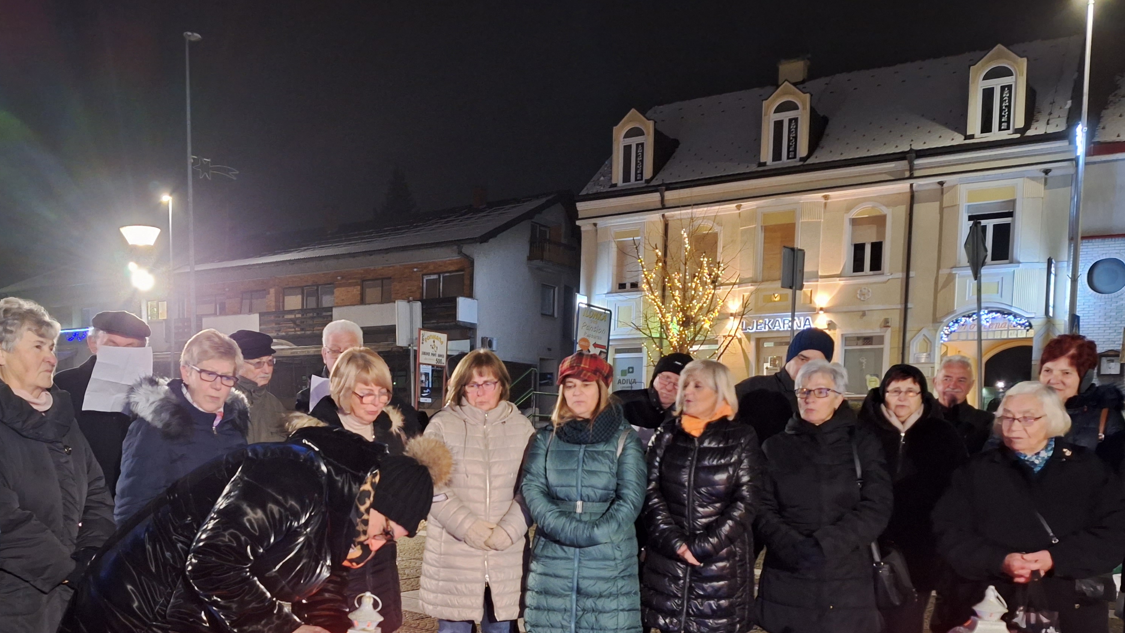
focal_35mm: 34
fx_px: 1014
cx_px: 459
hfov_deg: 57.6
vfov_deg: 33.7
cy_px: 504
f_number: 1.8
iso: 800
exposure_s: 1/20
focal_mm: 5.54
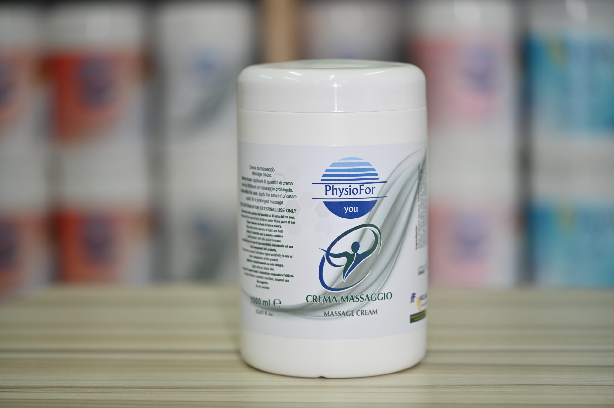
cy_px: 204
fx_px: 1790
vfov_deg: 13.0
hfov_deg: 19.5
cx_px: 307
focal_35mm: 105
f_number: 3.5
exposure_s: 1/160
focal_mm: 105
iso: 320
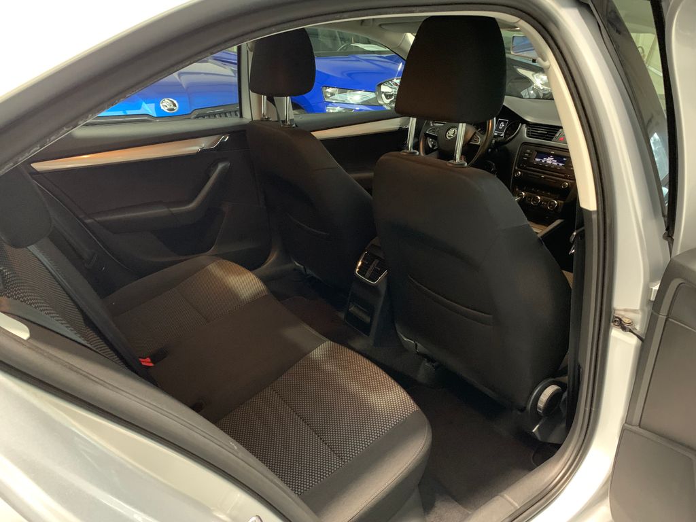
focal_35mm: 26
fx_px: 523
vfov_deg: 53.1
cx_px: 348
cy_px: 261
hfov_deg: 67.3
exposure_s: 1/28
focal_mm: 4.25
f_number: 1.8
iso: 800
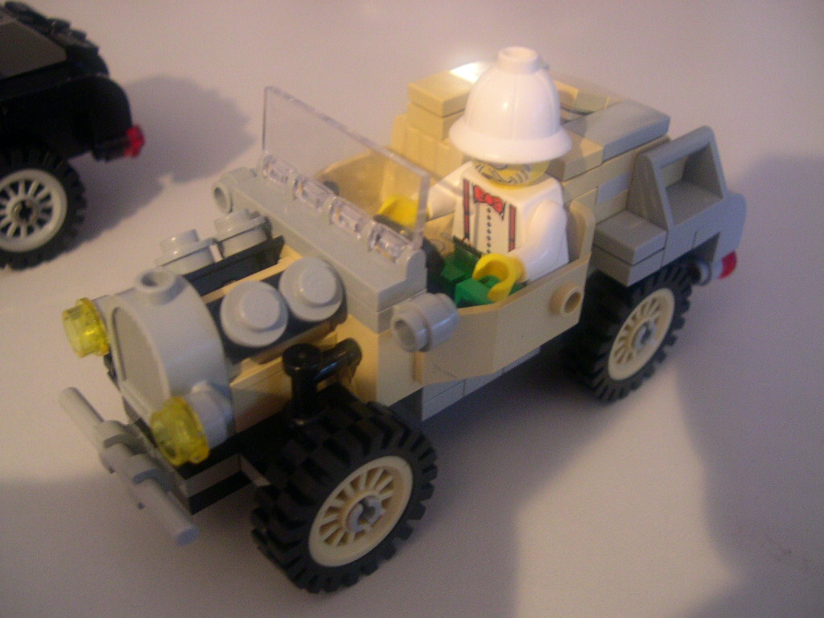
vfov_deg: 37.7
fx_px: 905
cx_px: 412
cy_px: 309
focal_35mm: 38
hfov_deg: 49.0
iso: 400
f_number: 2.8
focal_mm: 8
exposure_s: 1/5
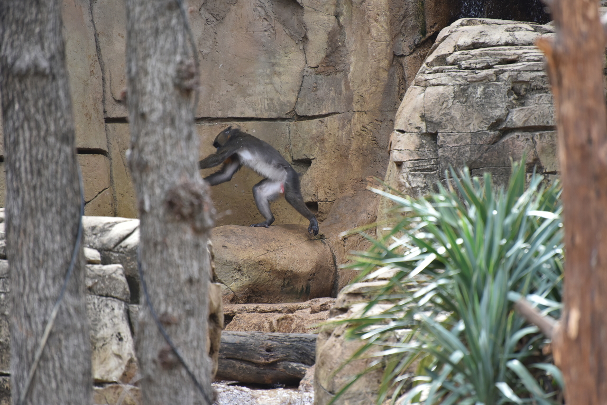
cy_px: 202
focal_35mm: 300
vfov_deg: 4.6
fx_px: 5059
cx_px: 304
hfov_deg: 6.9
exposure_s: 1/640
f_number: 5.6
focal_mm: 300
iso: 1100
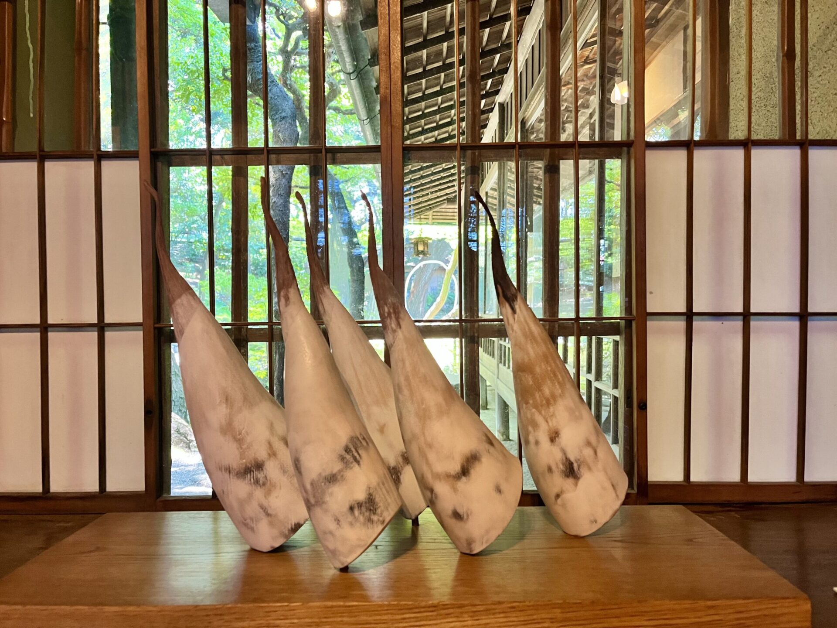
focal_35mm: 26
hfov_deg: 67.3
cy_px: 314
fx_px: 629
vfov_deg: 53.1
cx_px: 418
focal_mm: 5.1
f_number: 1.6
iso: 250
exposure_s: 1/60
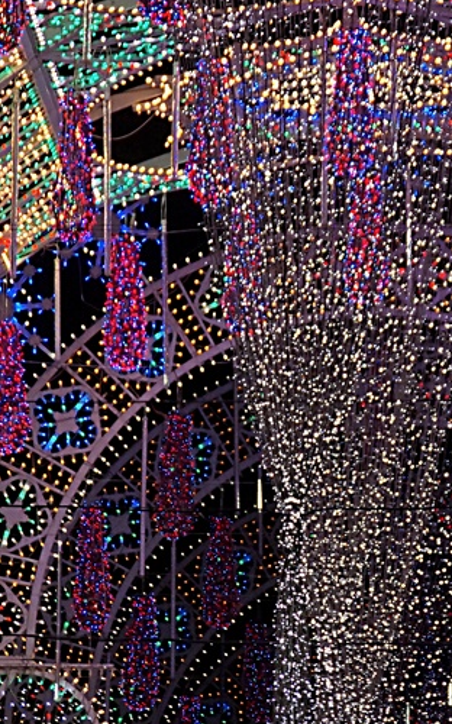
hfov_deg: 5.1
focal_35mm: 256
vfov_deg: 8.2
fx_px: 5051
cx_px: 339
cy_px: 456
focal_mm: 105
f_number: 7.1
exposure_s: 1/320
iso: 800
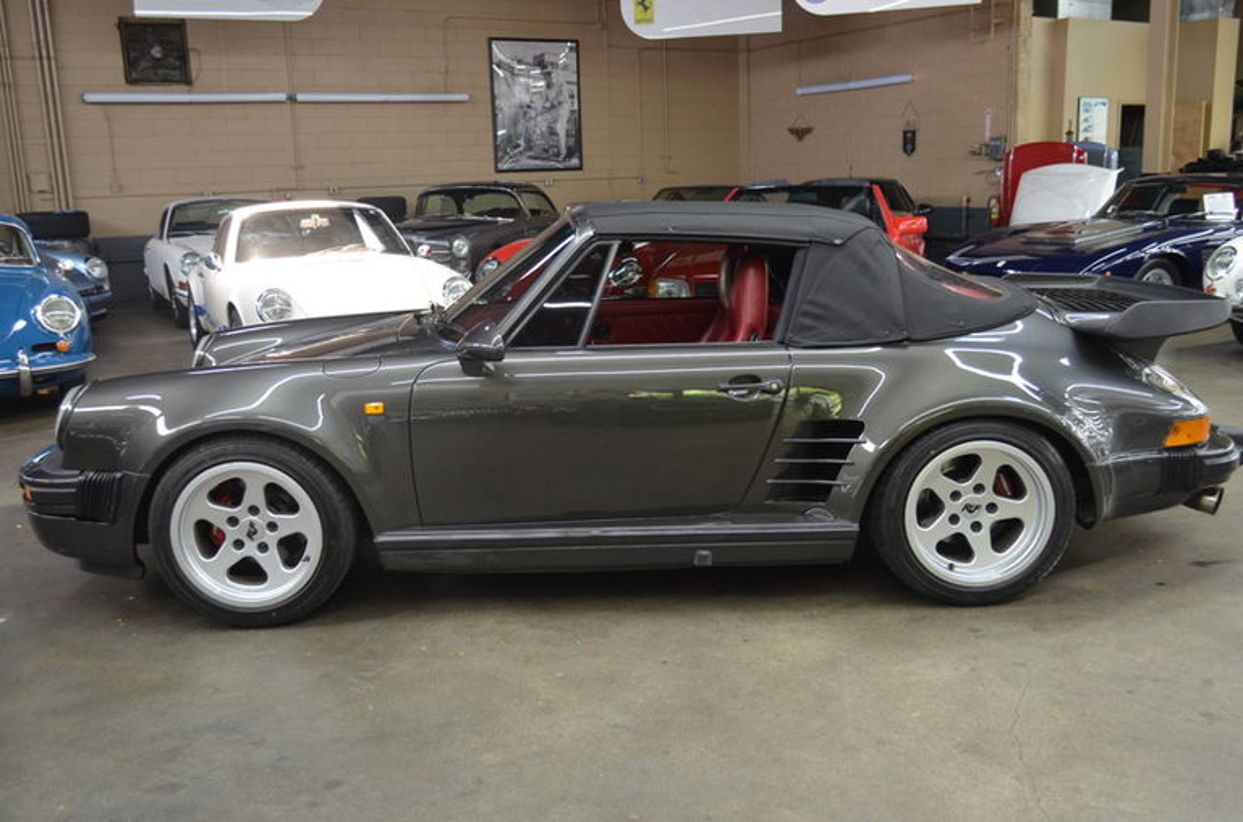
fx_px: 1137
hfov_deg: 57.3
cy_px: 411
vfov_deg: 39.8
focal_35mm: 33
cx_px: 622
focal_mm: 22
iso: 800
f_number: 3.8
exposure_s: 1/40
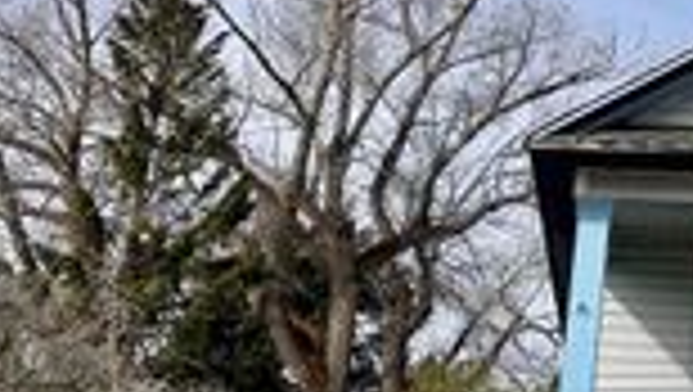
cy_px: 52
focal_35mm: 85
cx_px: 1017
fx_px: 1564
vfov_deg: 14.2
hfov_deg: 21.3
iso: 80
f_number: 1.78
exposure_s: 1/6623
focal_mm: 6.86
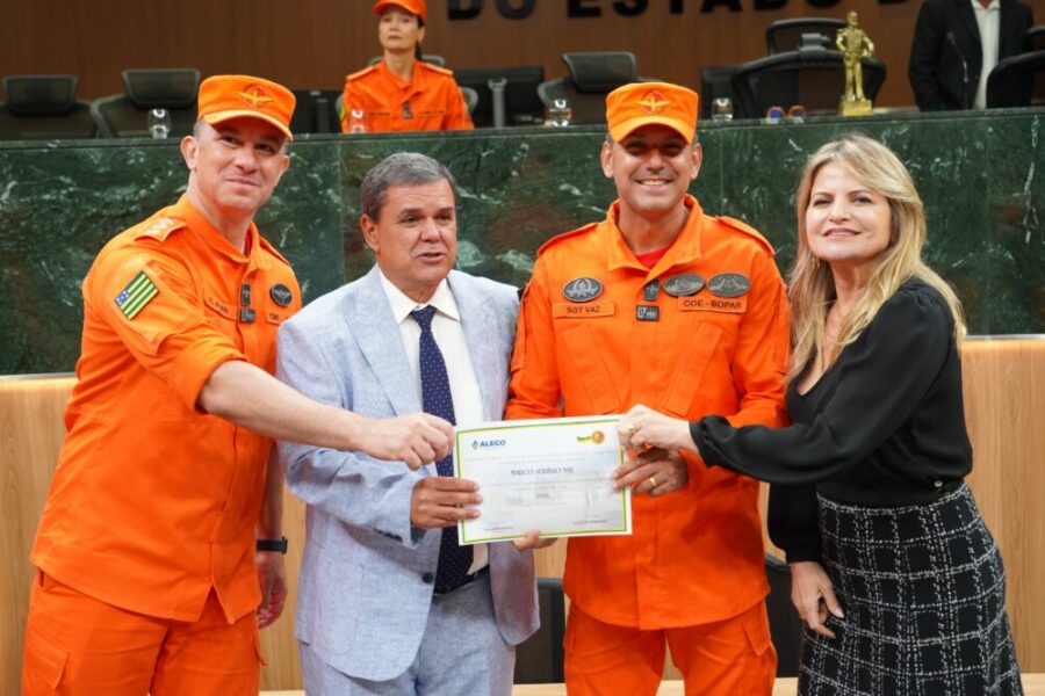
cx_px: 522
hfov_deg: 38.9
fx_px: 1480
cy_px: 348
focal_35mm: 51
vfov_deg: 26.5
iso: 1250
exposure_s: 1/160
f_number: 5
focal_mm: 51
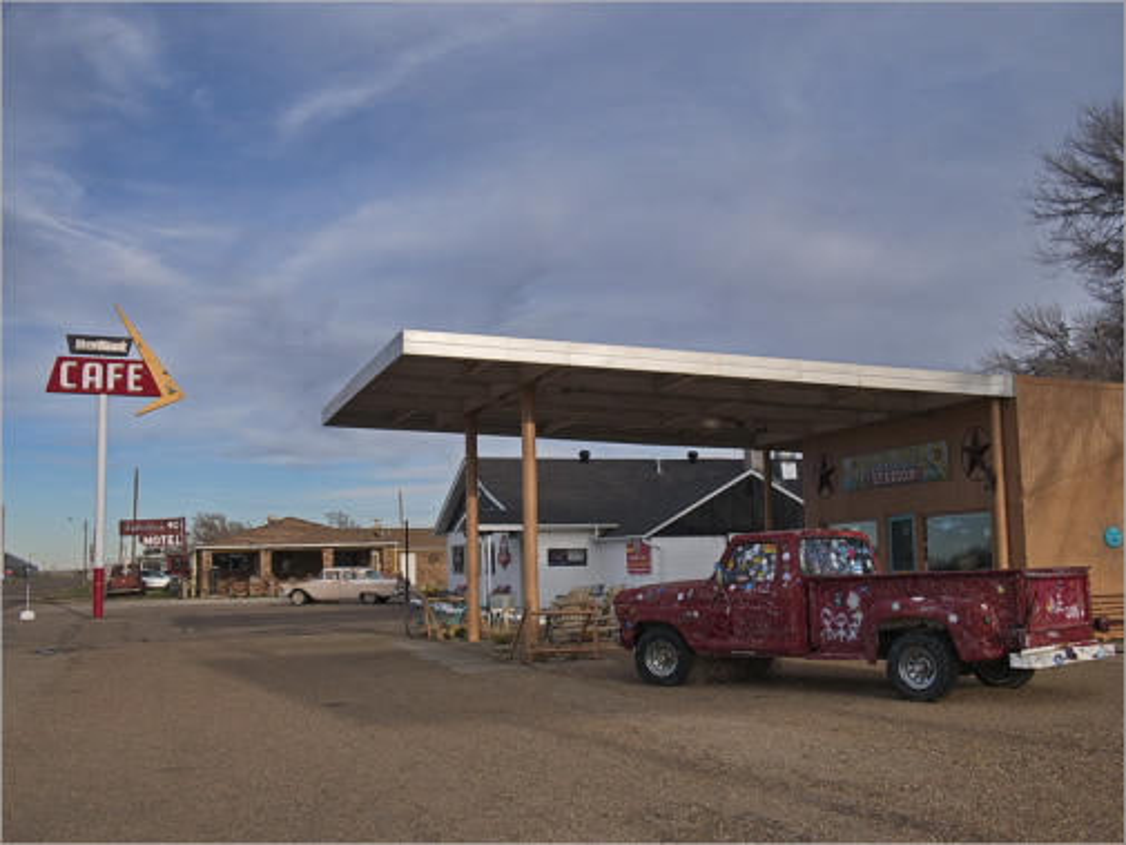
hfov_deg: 46.8
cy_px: 422
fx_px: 1301
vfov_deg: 36.0
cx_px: 563
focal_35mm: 40
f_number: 8
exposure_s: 1/400
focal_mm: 20
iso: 200
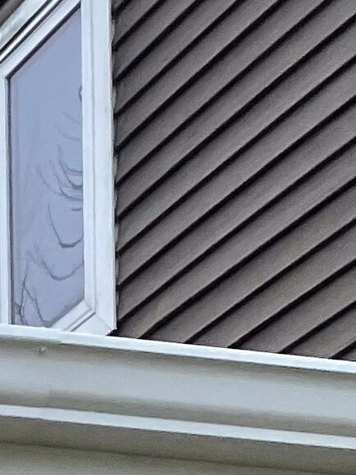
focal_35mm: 182
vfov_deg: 9.5
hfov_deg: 7.3
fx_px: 2496
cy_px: 1178
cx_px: -660
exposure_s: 1/121
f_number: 1.6
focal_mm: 4.2
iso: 125
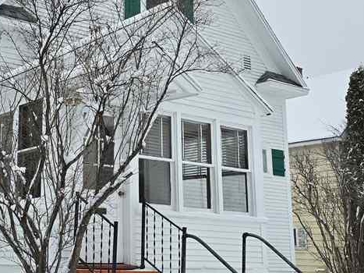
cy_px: 112
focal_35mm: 63
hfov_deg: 29.9
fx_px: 662
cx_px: 64
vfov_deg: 23.2
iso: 12
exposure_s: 1/282
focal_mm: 6.3
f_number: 1.7
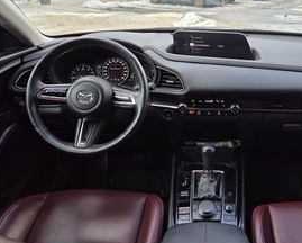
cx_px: 210
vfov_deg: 42.1
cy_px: 95
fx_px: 313
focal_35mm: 35
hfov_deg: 50.2
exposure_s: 1/180
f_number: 1.8
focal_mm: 5.4
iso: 32
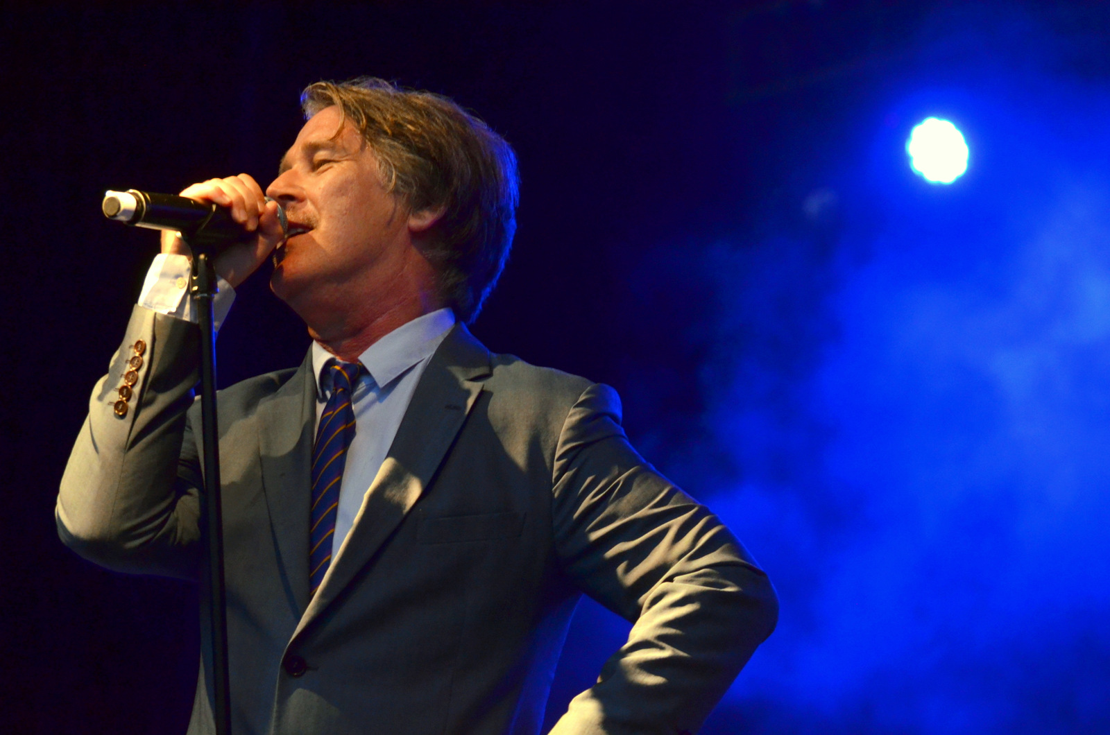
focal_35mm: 174
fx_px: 5354
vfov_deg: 7.9
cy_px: 368
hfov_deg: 11.8
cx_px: 555
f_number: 4.8
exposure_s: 1/80
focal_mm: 116
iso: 1600
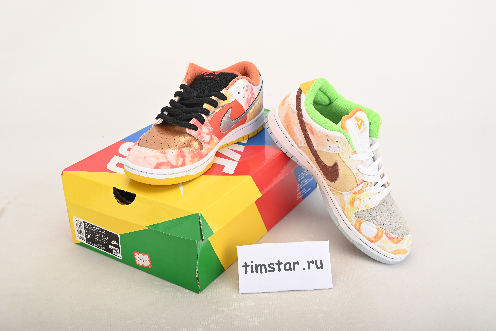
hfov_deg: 45.4
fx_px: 593
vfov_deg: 31.2
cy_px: 166
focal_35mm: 43
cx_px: 248
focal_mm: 43
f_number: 11
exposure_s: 1/200
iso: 100
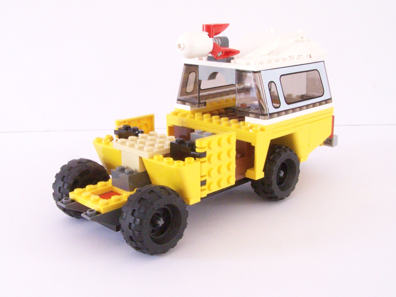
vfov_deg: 32.8
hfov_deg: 42.9
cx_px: 188
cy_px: 131
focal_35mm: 44
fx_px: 503
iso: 400
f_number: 8
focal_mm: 6.3
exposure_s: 1/8
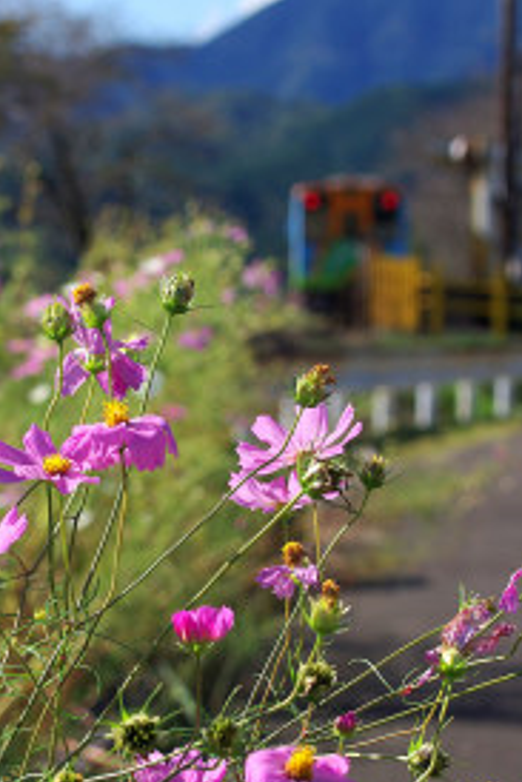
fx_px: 3562
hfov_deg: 8.4
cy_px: 378
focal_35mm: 164
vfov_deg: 12.5
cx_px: 140
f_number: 8
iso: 100
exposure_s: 1/320
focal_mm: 60
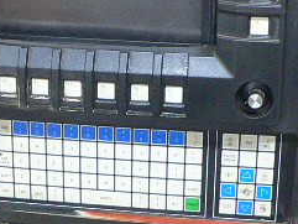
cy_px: 38
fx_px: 801
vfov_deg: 15.8
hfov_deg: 21.0
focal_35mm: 93
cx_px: 100
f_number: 2.8
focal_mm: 4.6
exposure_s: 1/6
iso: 200
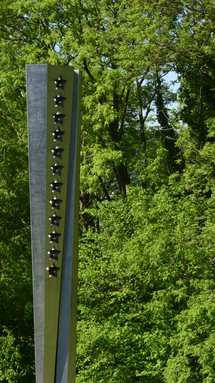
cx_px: 91
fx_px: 1915
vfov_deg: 11.4
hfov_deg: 6.4
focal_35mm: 189
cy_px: 278
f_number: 8
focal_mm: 85
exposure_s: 1/250
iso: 160
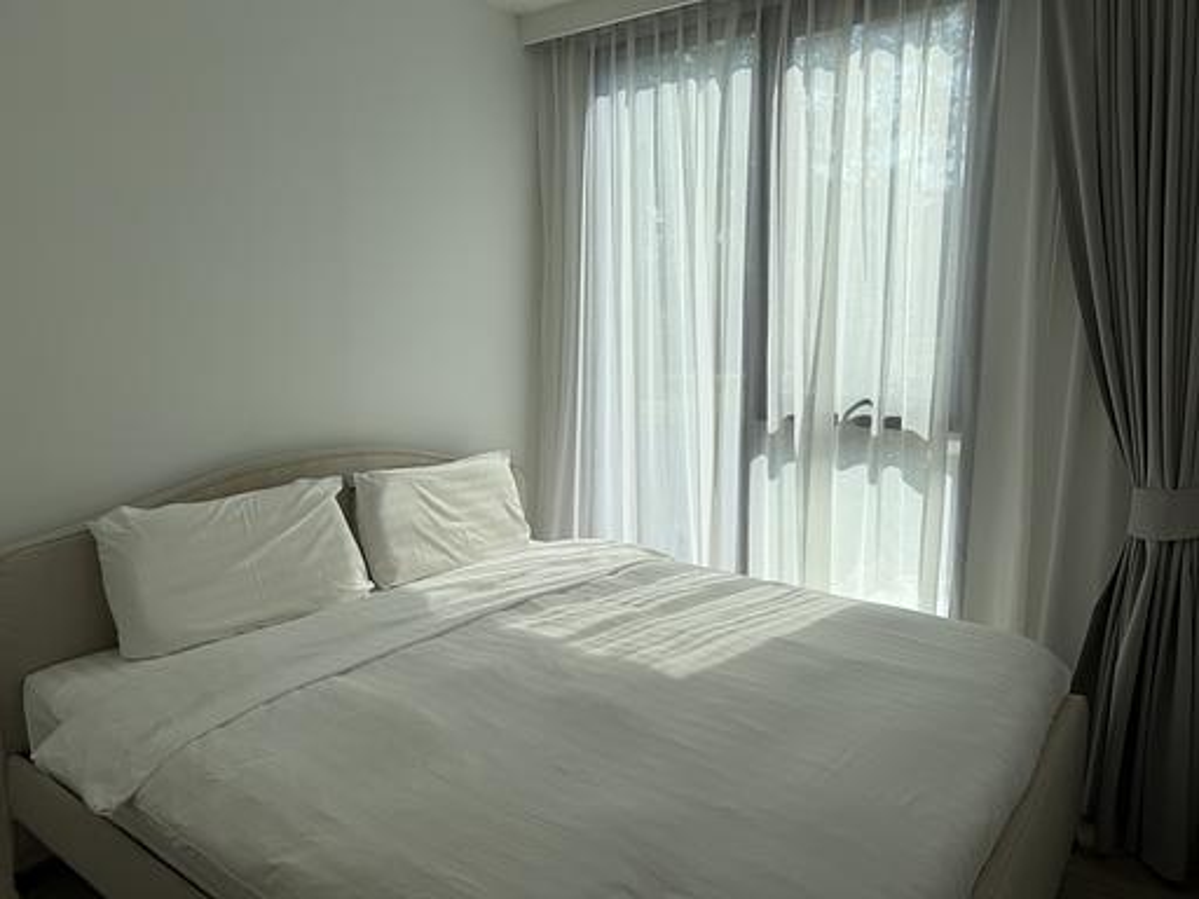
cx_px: 600
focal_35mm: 24
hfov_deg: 71.6
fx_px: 831
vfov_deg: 56.8
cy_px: 450
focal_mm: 6.76
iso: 80
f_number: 1.78
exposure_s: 1/1812
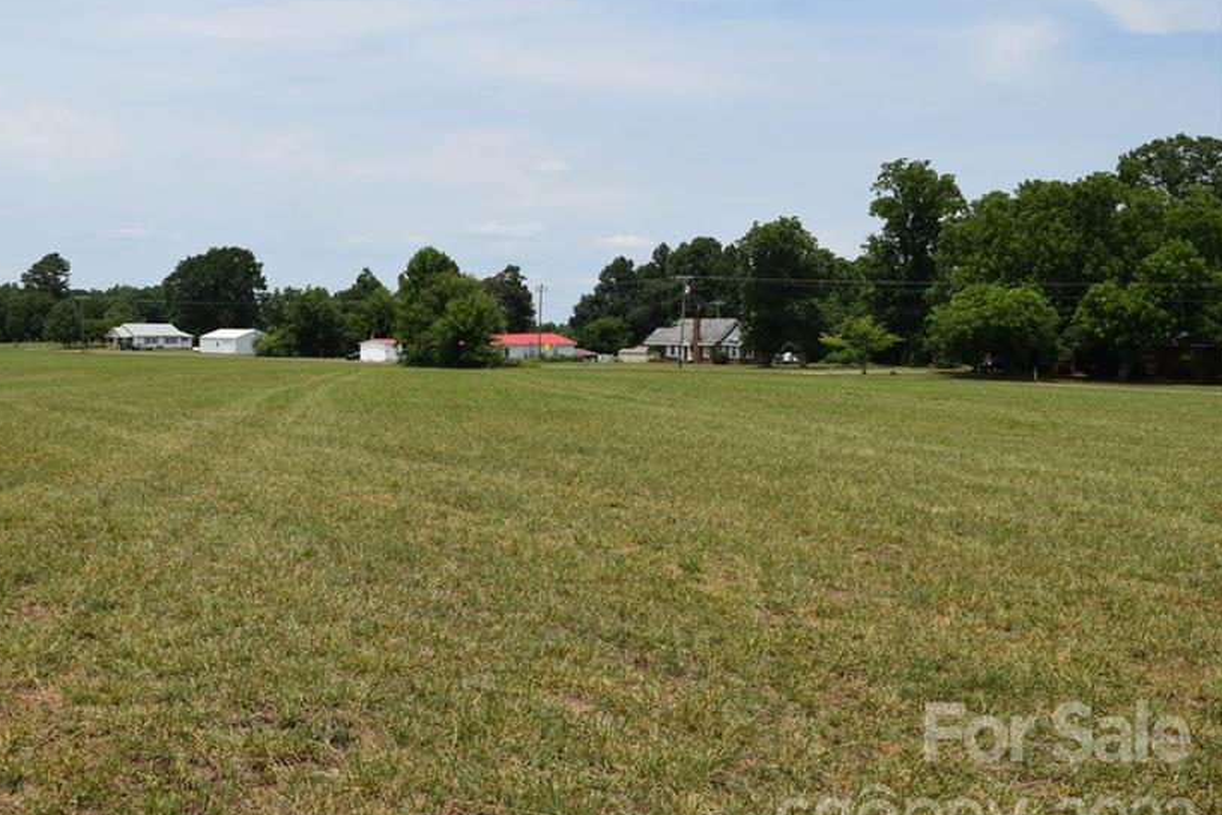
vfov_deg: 38.9
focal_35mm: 34
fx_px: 1154
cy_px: 407
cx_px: 457
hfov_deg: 55.1
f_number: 10
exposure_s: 1/400
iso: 200
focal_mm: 18
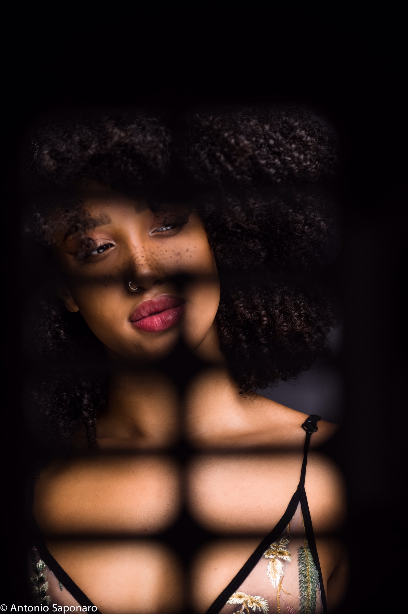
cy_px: 307
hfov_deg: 12.2
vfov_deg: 18.2
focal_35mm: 112
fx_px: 1916
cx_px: 204
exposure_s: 1/160
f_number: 2.8
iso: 200
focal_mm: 75
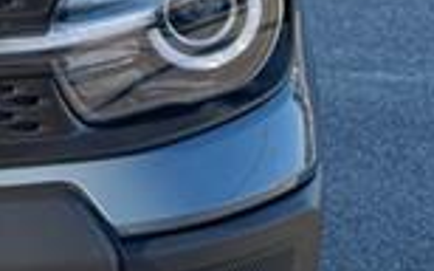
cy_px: -34
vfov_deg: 6.2
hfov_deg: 9.5
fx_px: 2506
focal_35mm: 212
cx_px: -318
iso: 64
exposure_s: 1/832
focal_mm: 6.76
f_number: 1.78
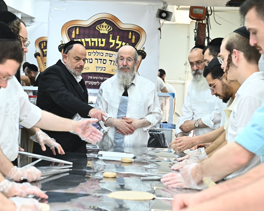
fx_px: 625
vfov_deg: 19.2
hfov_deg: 23.8
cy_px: 104
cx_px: 111
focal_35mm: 80
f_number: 5.6
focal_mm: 70
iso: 1600
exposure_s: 1/200
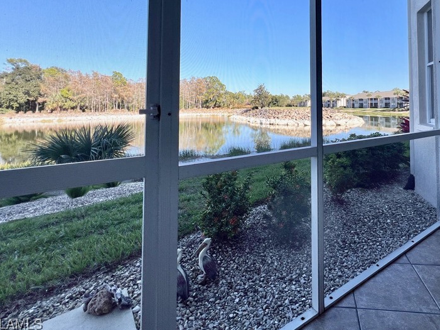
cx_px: 287
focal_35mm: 19
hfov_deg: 82.3
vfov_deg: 65.8
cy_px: 97
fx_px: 241
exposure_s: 1/742
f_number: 1.8
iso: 32
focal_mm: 1.57
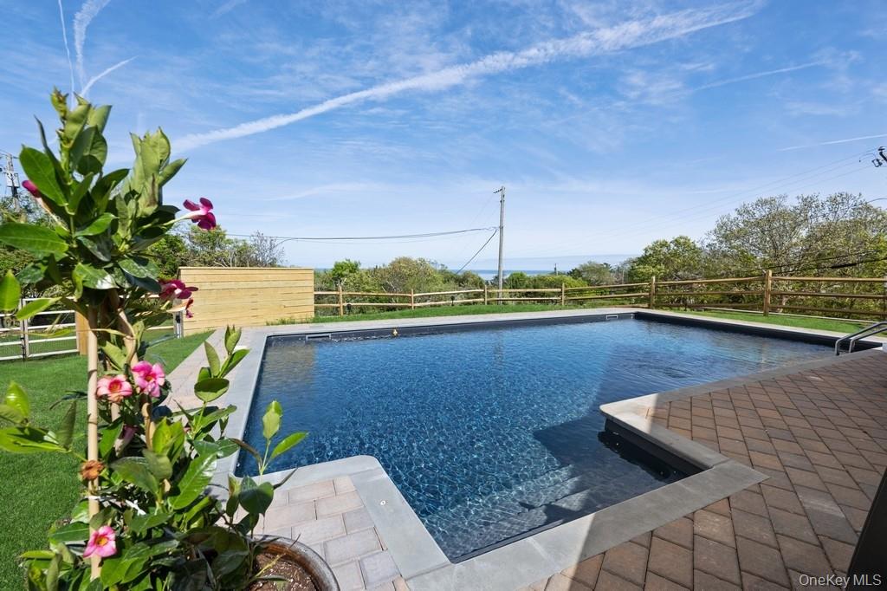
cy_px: 296
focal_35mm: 14
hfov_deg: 104.3
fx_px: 345
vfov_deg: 81.2
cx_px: 444
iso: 200
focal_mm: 14
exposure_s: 1/640
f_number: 8
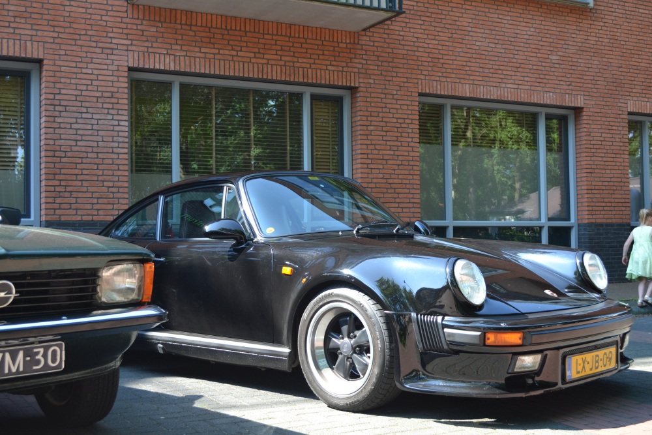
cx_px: 326
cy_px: 218
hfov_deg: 41.1
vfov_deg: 28.1
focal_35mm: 48
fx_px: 869
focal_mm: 32
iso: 280
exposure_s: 1/125
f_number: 5.6
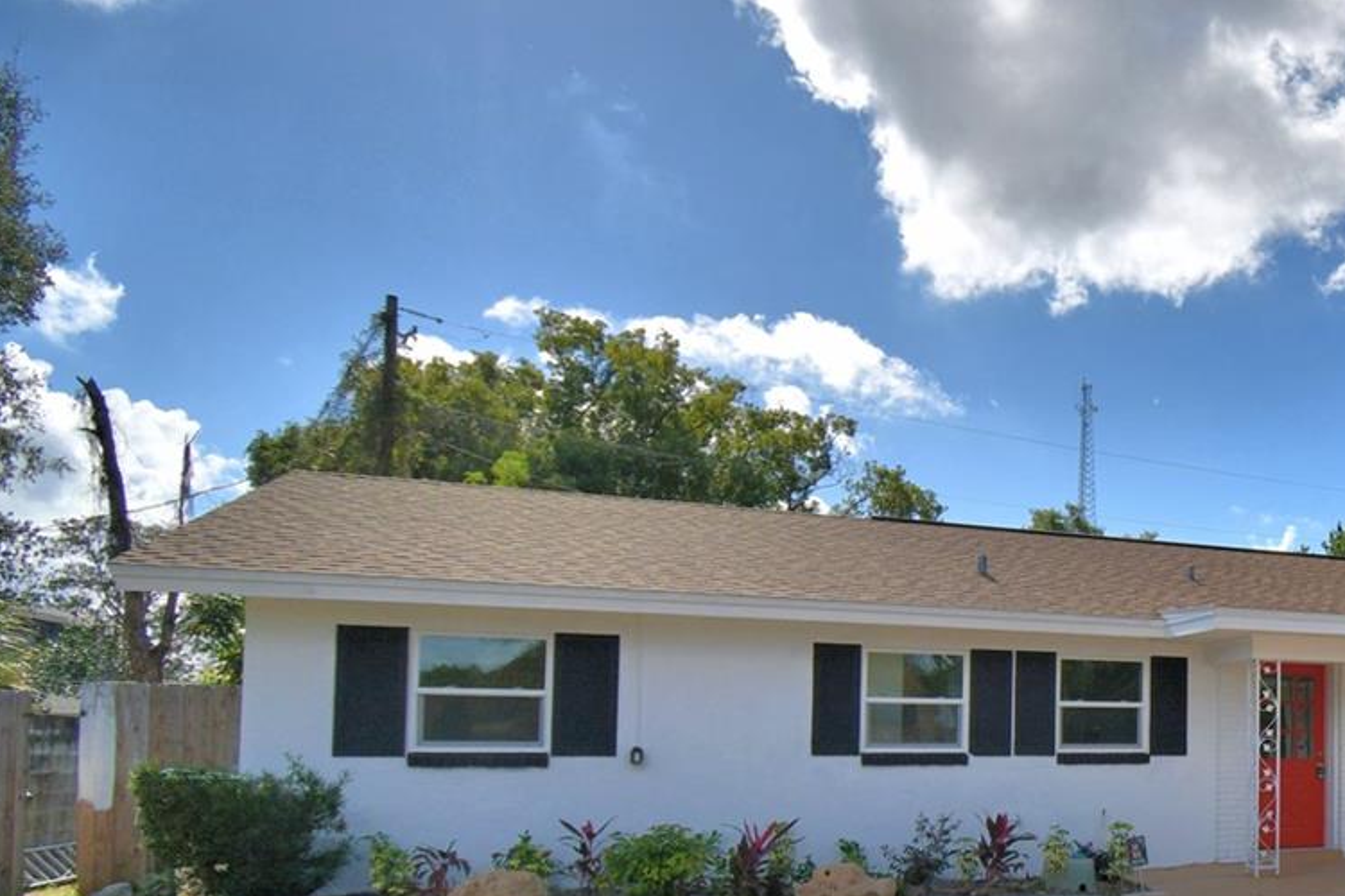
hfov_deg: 47.1
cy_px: 695
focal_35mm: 32
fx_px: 1195
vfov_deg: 39.7
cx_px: 1393
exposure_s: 1/1600
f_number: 4.5
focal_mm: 10
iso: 100
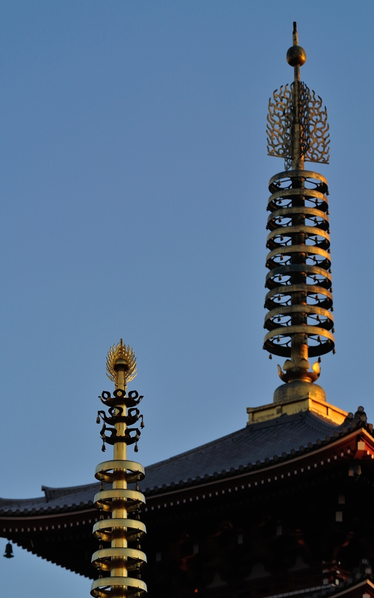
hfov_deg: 6.8
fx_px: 3165
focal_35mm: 194
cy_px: 298
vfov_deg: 10.8
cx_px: 174
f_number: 5
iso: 100
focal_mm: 70
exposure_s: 1/200
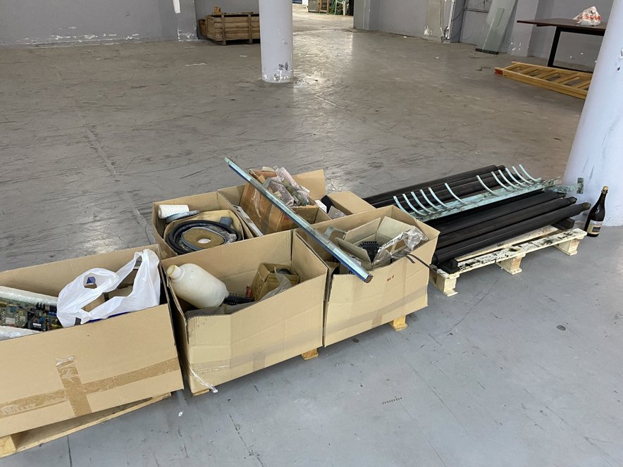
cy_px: 234
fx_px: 468
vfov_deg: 53.1
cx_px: 312
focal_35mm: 26
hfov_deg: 67.3
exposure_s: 1/50
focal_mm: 4.25
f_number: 1.8
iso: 400
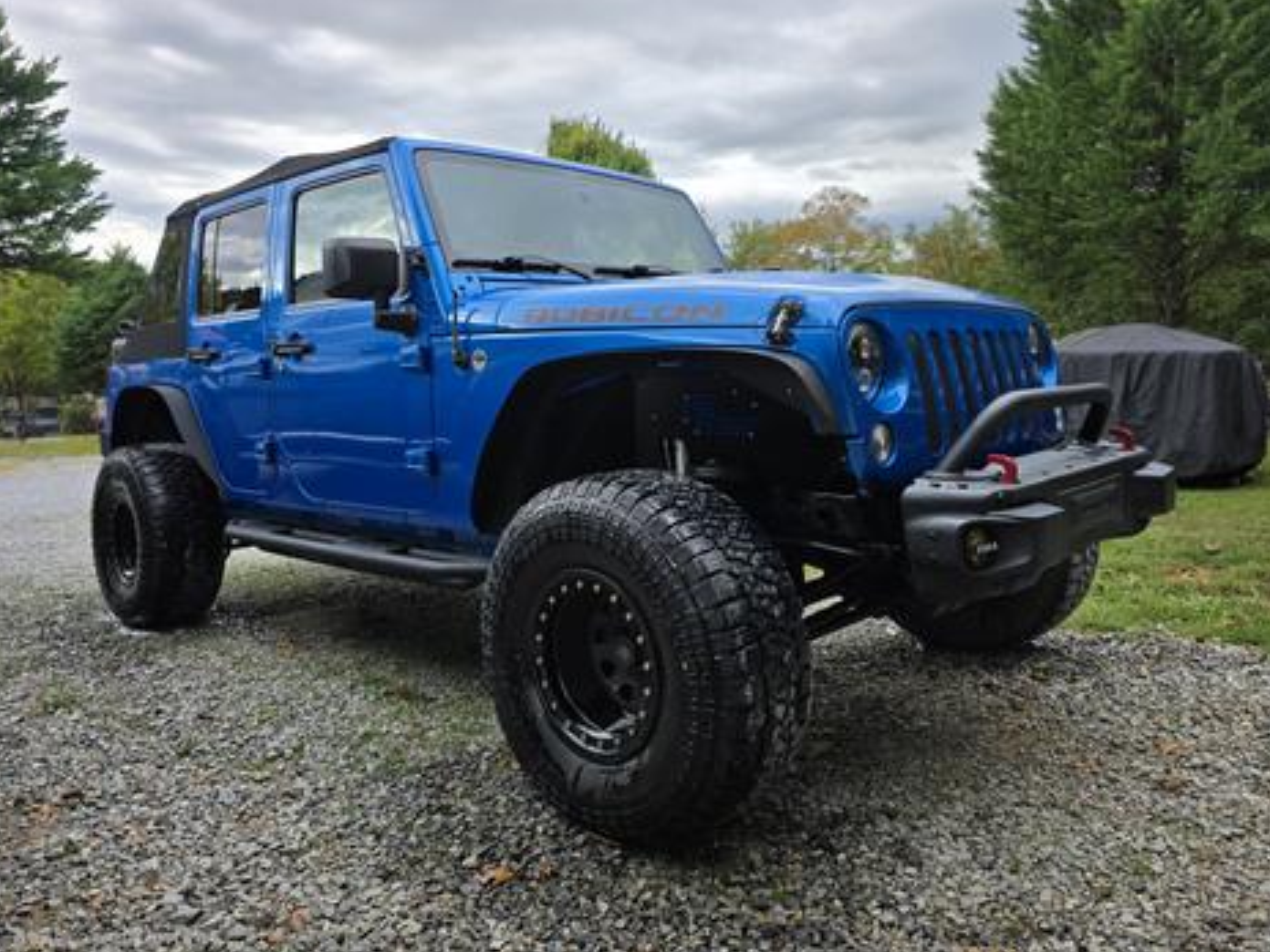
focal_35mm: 25
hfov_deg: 69.4
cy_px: 446
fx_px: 917
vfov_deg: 54.8
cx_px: 616
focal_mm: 6.3
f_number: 1.7
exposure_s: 1/182
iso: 20
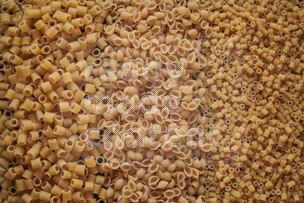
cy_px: 102
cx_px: 152
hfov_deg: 39.6
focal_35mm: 50
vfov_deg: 27.0
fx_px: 422
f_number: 8
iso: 160
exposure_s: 1/100
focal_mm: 50
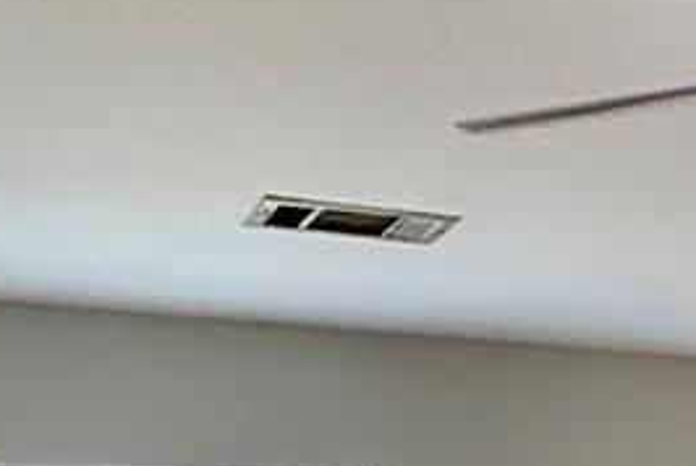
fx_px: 2168
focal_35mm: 112
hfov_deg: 14.7
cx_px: 1429
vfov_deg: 11.2
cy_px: 903
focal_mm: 2.22
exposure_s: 1/120
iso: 100
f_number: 2.2
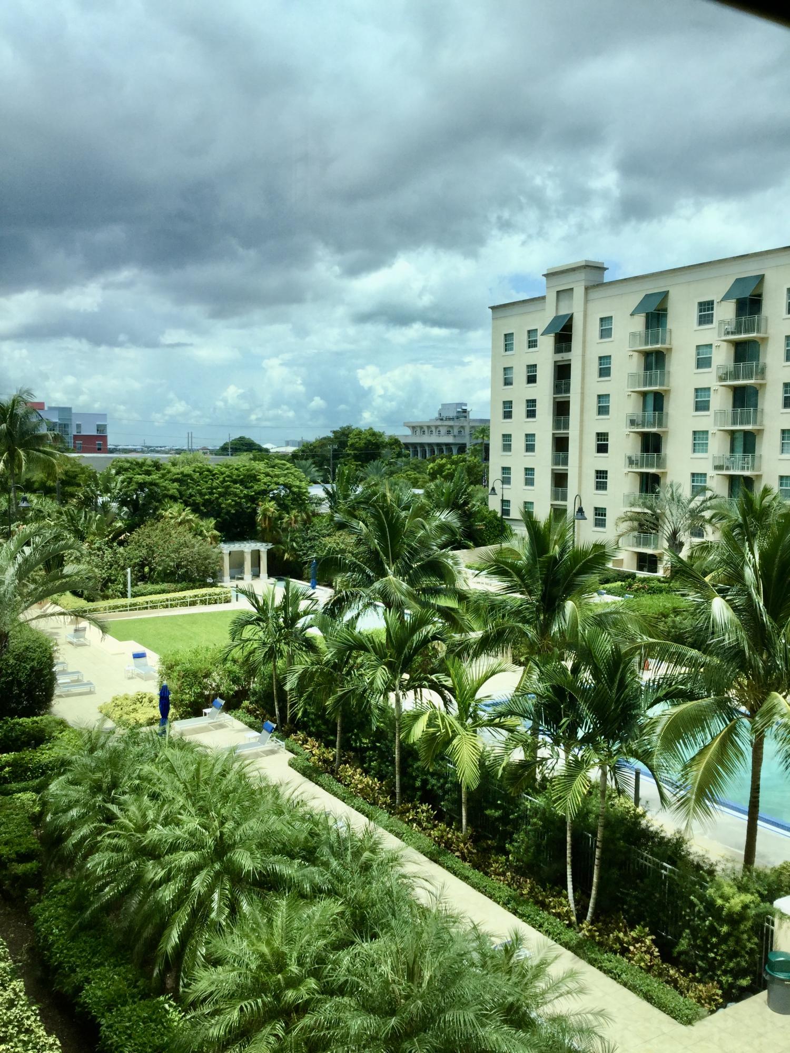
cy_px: 526
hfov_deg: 45.4
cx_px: 395
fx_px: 943
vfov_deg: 58.4
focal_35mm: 31
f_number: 2.4
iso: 25
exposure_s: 1/959
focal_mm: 3.3
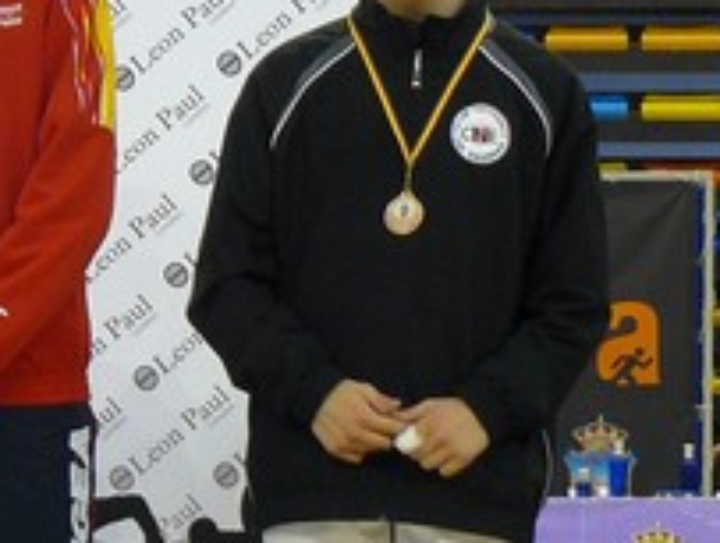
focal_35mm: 232
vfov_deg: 6.4
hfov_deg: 8.3
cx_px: -440
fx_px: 4834
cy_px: 302
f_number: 2.8
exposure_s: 1/30
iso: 160
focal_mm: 9.8
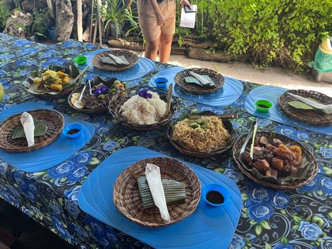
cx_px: 166
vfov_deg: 53.1
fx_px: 249
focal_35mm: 26
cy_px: 124
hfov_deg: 67.3
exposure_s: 1/122
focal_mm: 5.1
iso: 100
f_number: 1.6
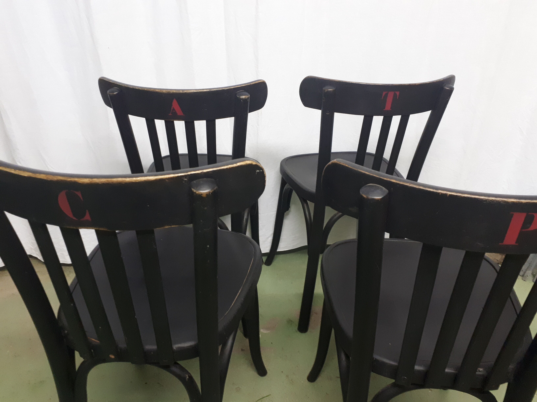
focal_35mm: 27
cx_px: 268
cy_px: 201
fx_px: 419
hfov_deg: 65.3
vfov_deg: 51.4
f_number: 1.9
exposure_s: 1/17
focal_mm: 3.6
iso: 320
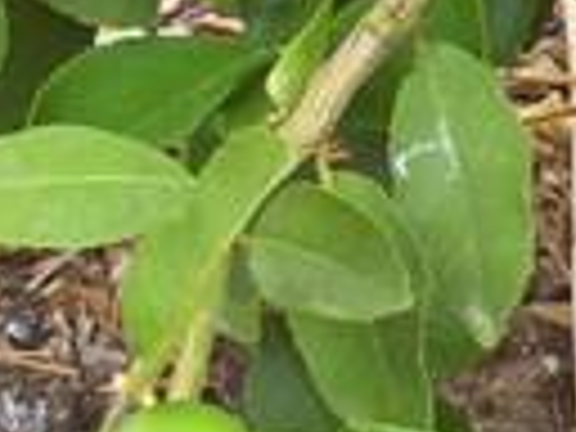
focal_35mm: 412
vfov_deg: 3.6
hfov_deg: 4.7
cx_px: 1346
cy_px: 432
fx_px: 6856
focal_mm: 10.8
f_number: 3.6
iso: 80
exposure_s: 1/90
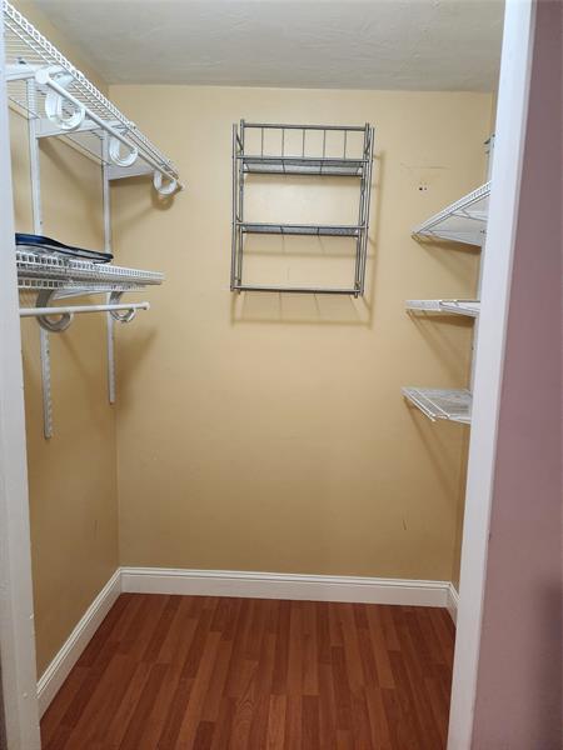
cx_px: 282
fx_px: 499
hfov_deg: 58.9
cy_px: 375
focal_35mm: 23
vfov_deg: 73.9
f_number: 1.8
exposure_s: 1/120
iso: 640
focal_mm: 6.4
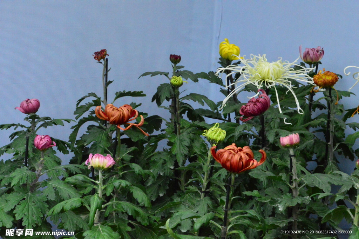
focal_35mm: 142
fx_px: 1420
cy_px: 120
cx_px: 180
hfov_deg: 14.4
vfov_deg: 9.6
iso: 6400
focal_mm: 95
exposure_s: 1/250
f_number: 22
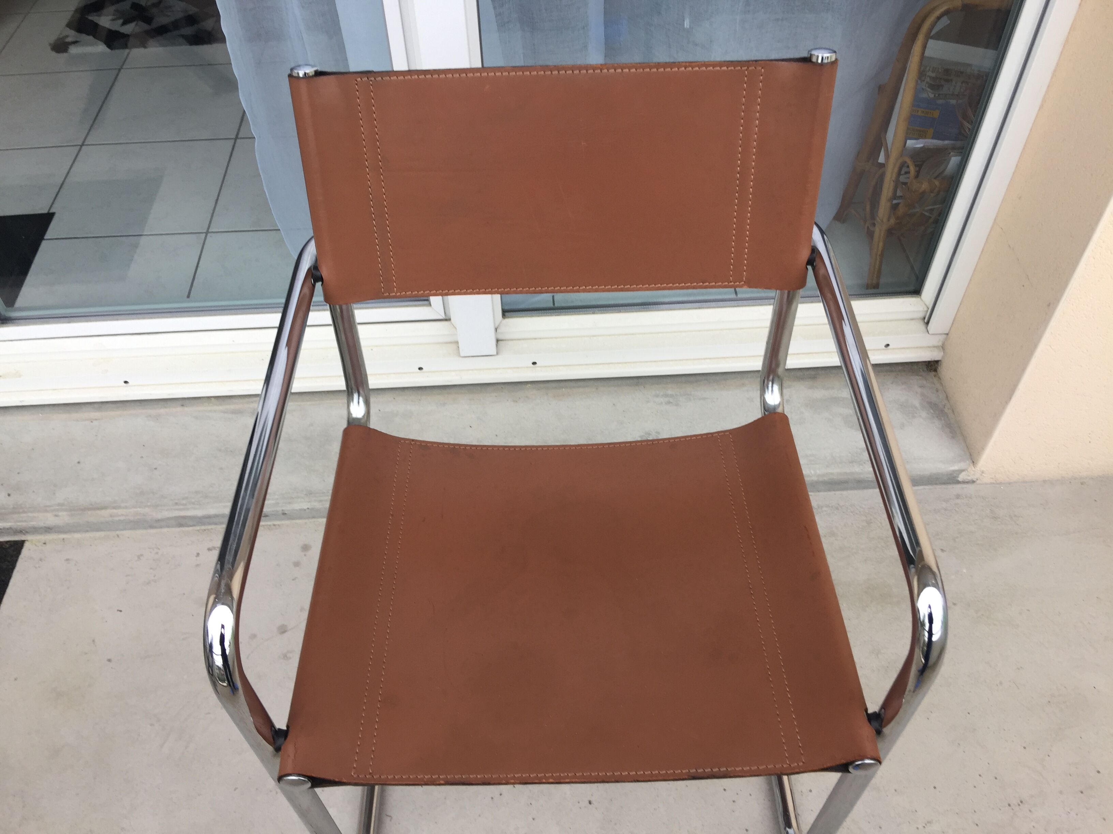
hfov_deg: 61.7
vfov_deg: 48.2
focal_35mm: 29
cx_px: 556
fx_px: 932
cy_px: 417
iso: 32
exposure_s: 1/105
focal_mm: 4.15
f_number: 2.2
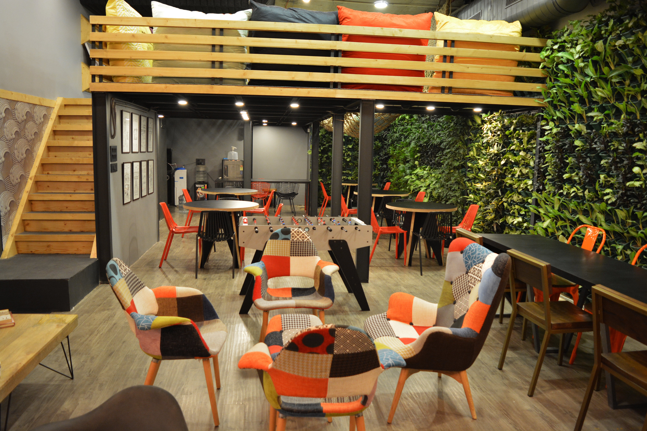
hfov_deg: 67.4
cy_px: 216
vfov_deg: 47.9
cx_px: 324
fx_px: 485
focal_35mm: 27
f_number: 3.5
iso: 1000
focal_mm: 18
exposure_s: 1/13
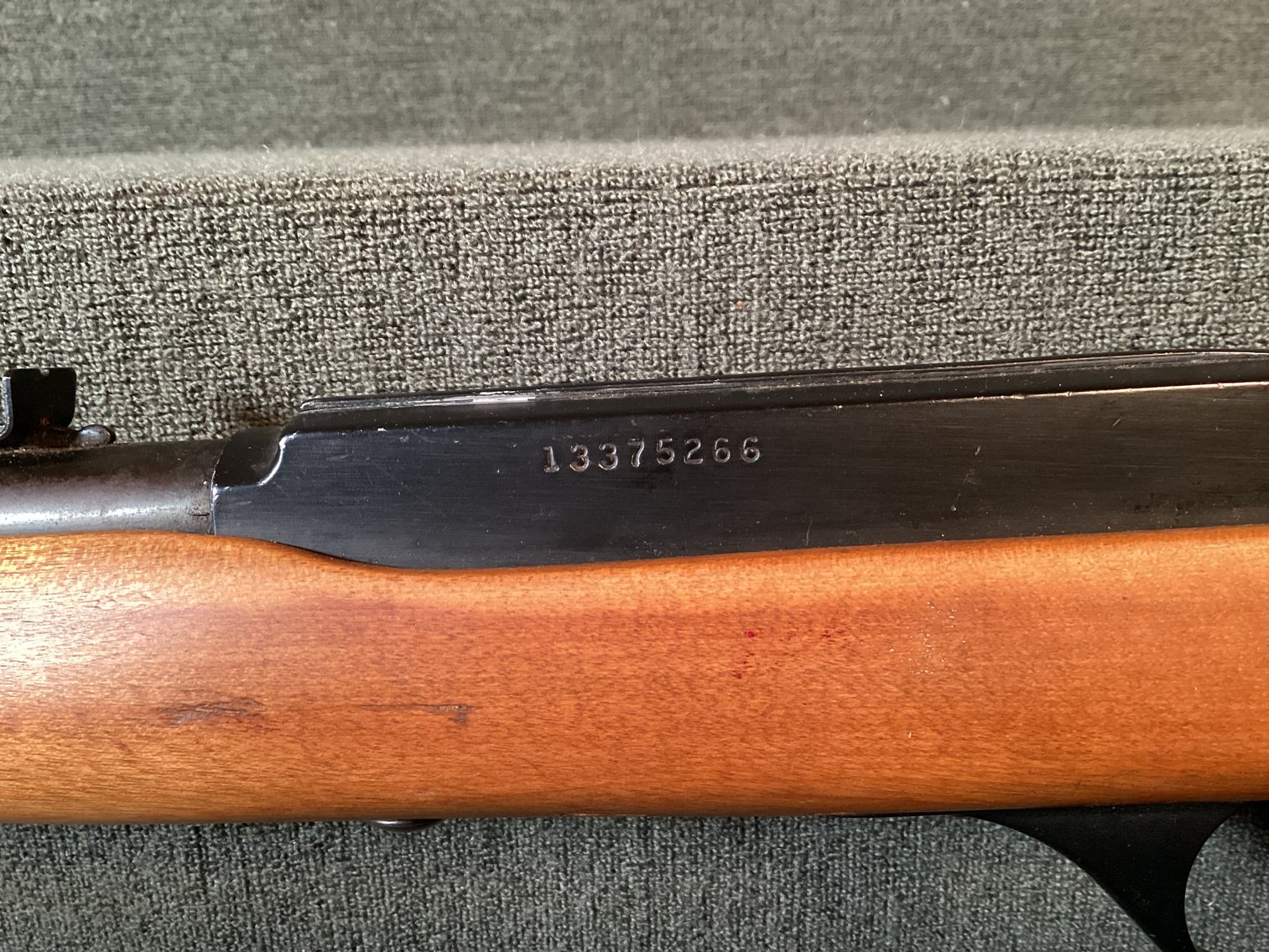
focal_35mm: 31
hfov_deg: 58.3
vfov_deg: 45.4
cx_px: 634
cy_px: 476
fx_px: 1137
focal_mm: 3.3
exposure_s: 1/40
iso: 250
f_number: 2.4
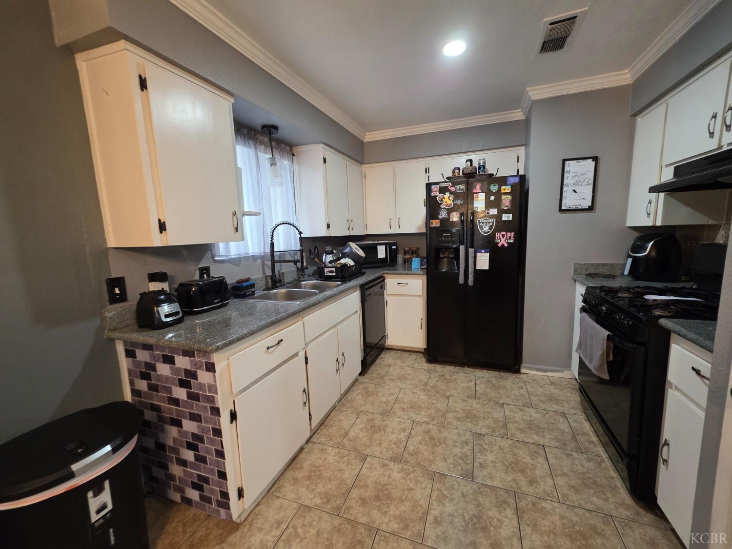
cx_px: 366
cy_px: 274
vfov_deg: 89.9
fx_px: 275
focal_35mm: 13
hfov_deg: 106.2
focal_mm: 2.2
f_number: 1.9
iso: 320
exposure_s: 1/60
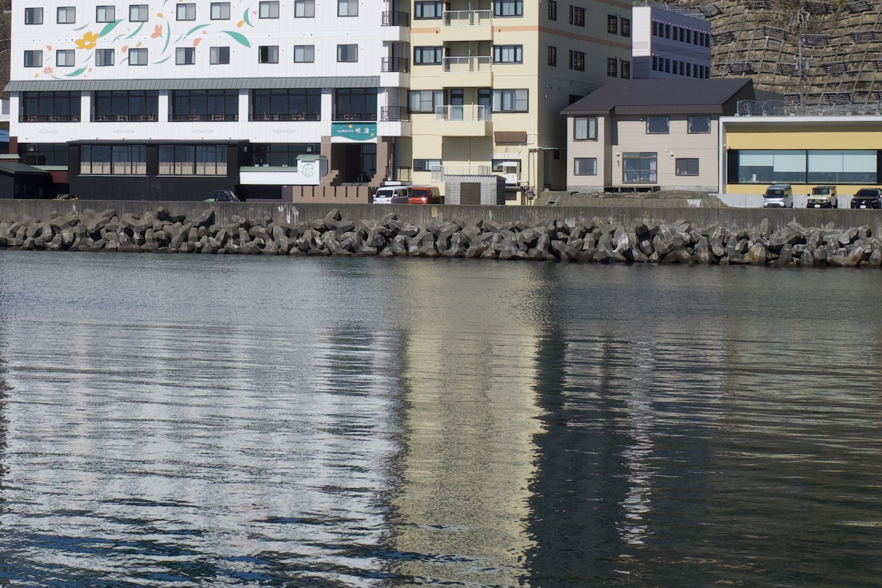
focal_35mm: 87
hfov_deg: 23.3
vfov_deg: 15.5
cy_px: 17
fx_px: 2131
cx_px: 278
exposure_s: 1/800
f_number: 5.6
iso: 100
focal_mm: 18.3
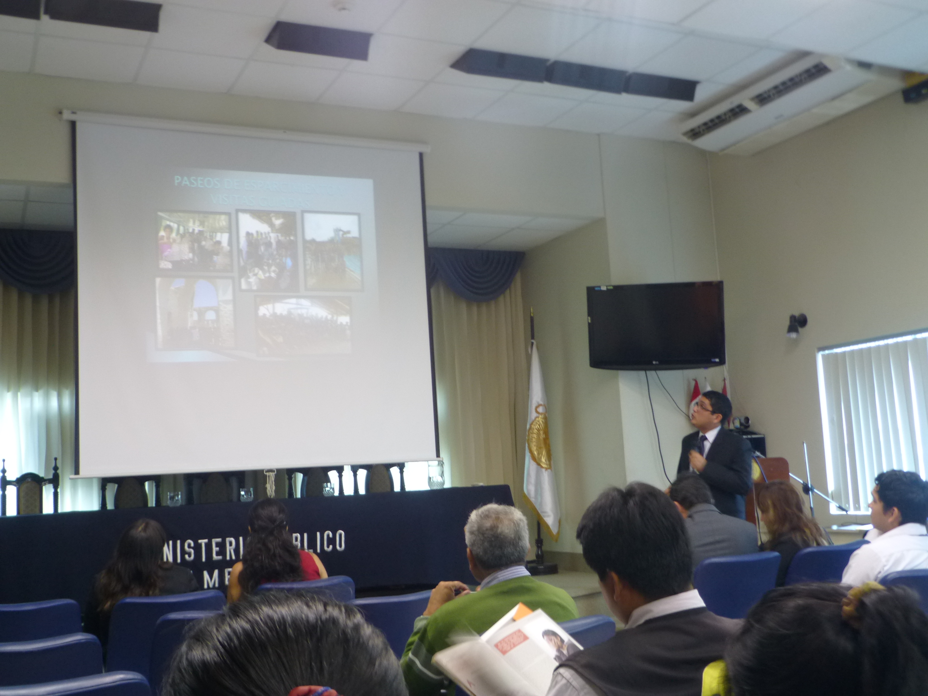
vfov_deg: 36.8
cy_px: 348
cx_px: 464
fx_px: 1046
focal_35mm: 39
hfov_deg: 47.9
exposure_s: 1/8
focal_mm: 6.9
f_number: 3.9
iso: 160
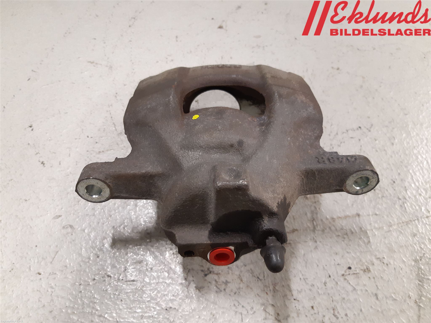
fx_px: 324
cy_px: 162
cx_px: 216
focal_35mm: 26
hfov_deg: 67.3
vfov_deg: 53.1
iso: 200
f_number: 1.7
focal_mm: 3.93
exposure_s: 1/50
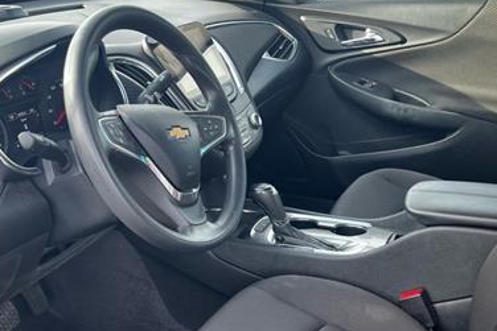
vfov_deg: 28.4
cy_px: 280
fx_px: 635
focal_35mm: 46
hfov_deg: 42.6
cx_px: 286
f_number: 1.5
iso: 40
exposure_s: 1/121
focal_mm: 5.7
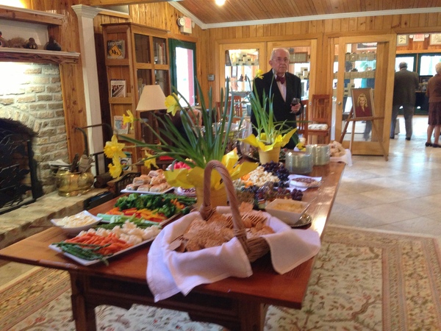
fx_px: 420
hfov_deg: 55.4
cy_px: 166
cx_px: 220
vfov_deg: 42.9
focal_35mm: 33
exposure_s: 1/20
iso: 250
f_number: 2.4
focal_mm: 4.13
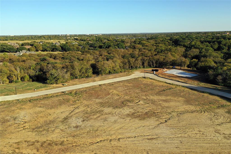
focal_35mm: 28
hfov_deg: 65.5
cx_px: 116
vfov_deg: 46.4
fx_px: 180
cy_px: 77
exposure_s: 1/50
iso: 100
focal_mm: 10.26
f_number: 3.5
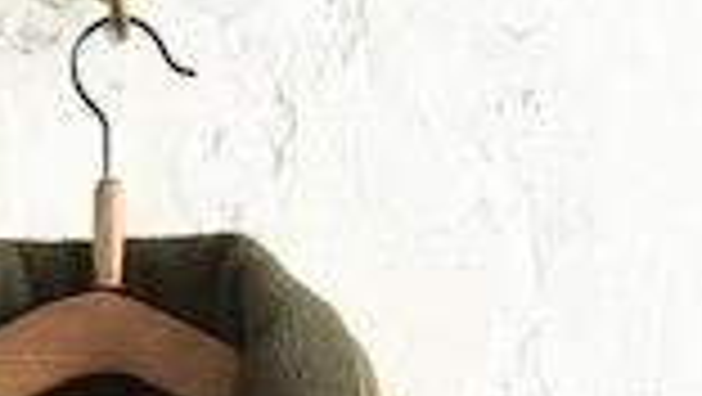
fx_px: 4340
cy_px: 1530
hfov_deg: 9.2
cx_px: 104
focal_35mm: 233
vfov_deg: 4.8
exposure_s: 1/80
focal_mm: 46
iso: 800
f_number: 5
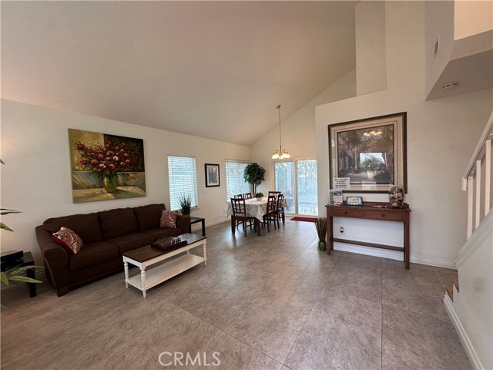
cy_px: 185
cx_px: 246
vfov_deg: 85.7
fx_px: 199
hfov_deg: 102.1
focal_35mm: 14
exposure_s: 1/120
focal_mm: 2.22
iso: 160
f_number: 2.2
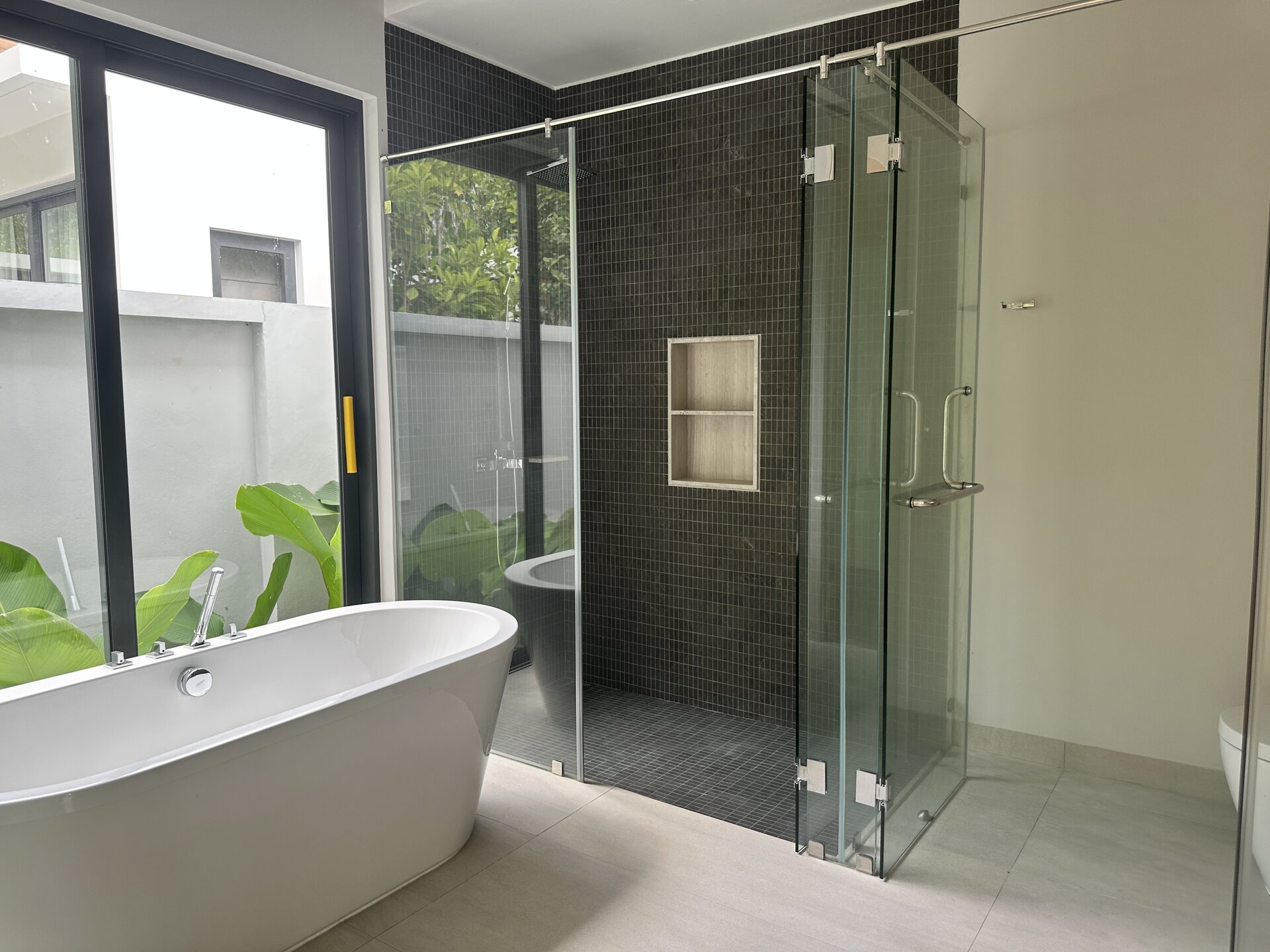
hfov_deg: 71.6
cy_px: 476
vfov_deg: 56.8
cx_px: 635
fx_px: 881
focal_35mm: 24
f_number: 1.78
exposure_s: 1/121
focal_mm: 6.86
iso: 64
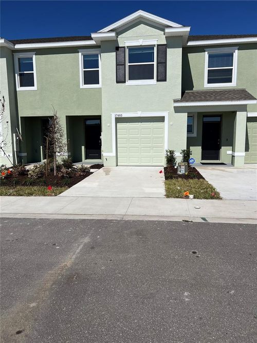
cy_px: 172
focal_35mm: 26
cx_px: 128
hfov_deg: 53.0
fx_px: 257
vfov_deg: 67.3
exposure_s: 1/12658
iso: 50
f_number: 1.5
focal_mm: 5.7
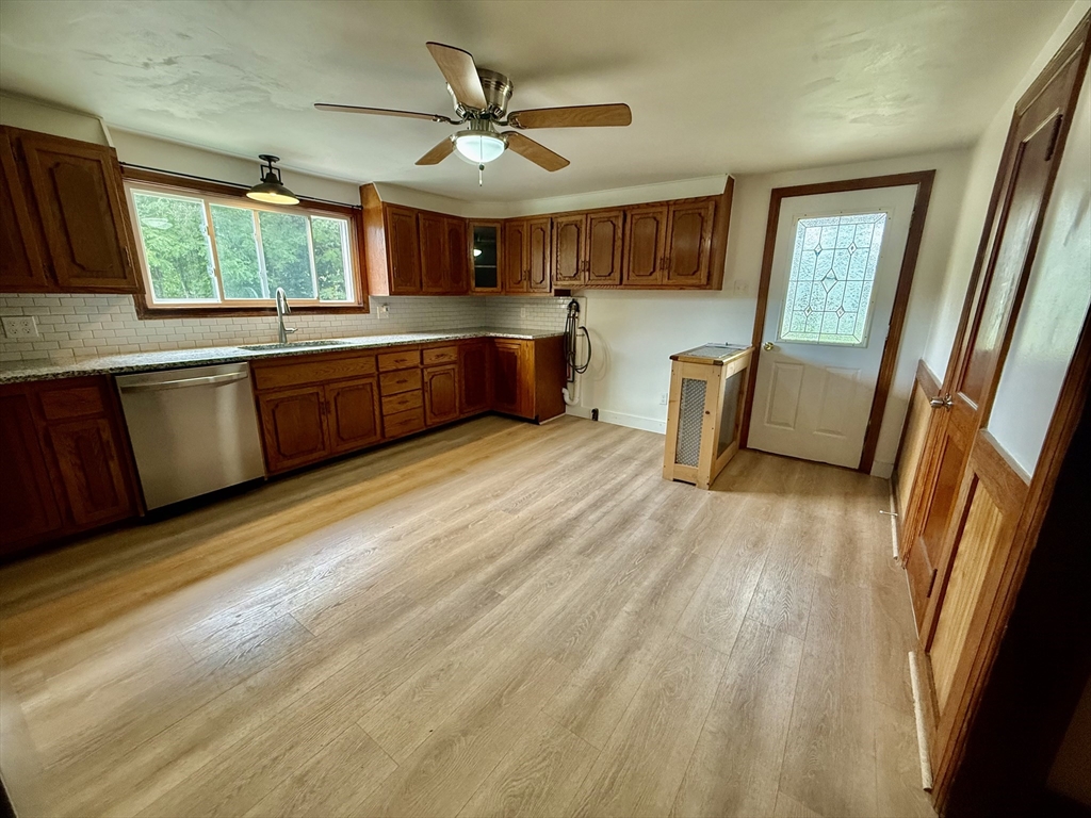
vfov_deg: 85.7
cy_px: 409
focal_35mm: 14
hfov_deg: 102.1
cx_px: 546
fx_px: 441
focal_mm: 2.22
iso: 320
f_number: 2.2
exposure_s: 1/72
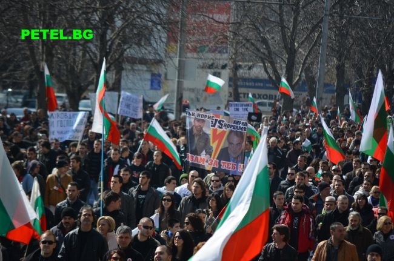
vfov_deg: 4.6
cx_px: 197
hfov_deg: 6.9
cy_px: 130
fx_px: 3278
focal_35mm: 300
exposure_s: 1/400
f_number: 5.6
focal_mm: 200
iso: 100
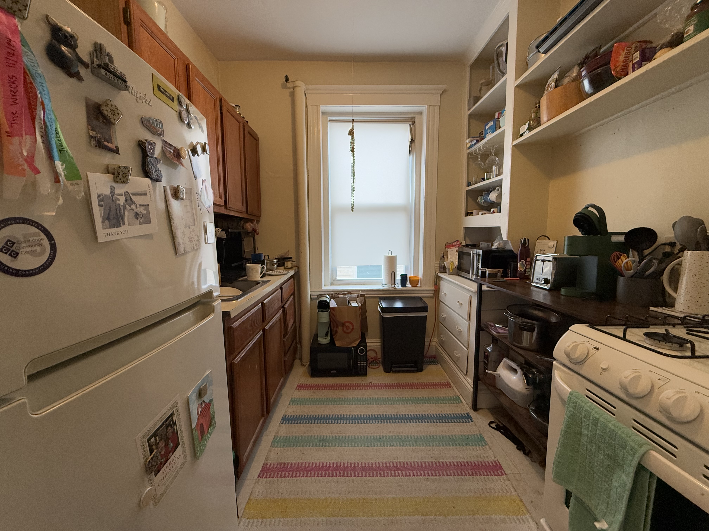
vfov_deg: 85.7
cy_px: 266
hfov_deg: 102.1
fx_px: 287
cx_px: 354
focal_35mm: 14
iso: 200
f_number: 2.2
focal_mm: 2.22
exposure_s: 1/60
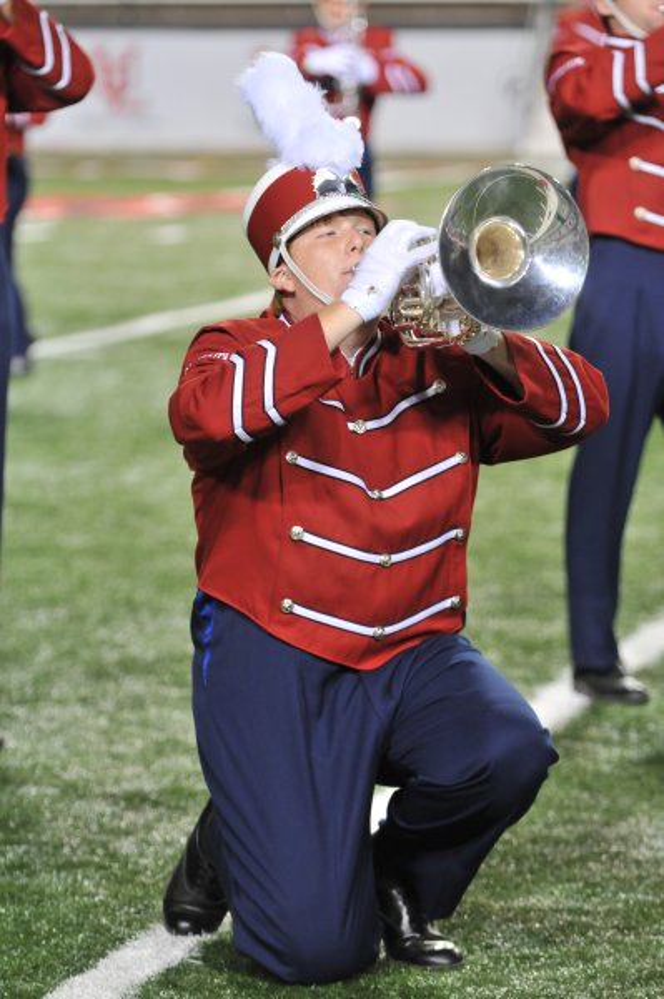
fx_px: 5612
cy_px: 500
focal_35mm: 202
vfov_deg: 10.2
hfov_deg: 6.8
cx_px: 332
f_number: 2.8
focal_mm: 135
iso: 800
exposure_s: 1/200
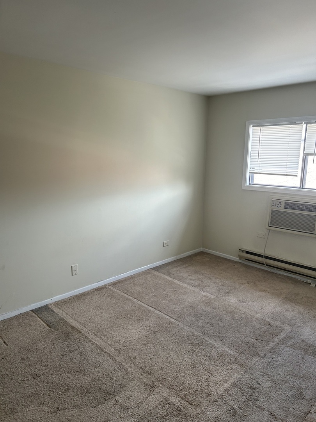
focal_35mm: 26
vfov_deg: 67.3
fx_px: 316
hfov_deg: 53.1
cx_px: 158
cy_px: 211
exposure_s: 1/121
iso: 100
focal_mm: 5.7
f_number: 1.5
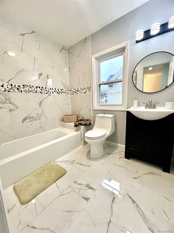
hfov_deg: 89.9
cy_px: 116
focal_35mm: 13
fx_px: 87
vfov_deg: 106.2
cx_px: 87
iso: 160
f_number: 1.8
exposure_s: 1/120
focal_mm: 1.57
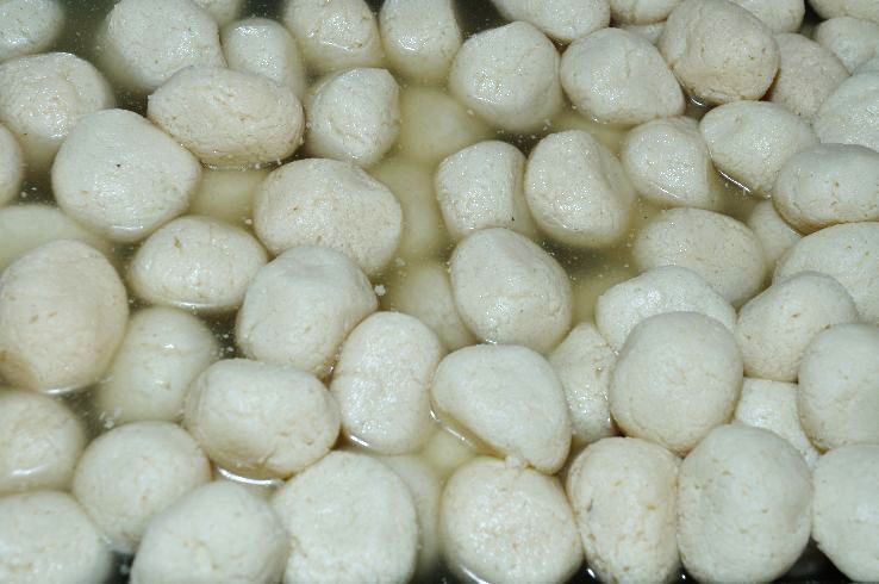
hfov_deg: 29.9
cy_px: 292
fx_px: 1646
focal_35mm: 68
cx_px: 440
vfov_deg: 20.1
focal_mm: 45
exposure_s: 1/30
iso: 200
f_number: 8
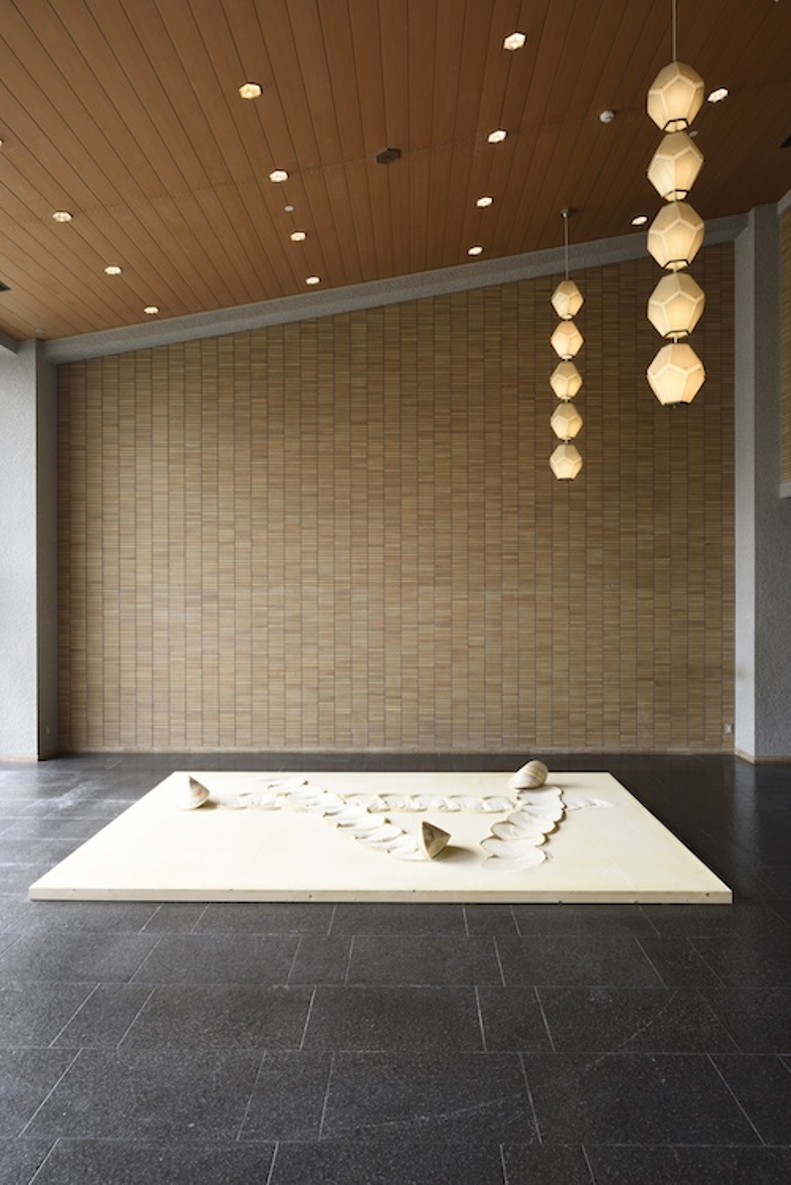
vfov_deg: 76.1
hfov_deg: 55.2
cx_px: 396
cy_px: 592
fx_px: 757
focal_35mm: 23
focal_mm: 23
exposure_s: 1/3
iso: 100
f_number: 10
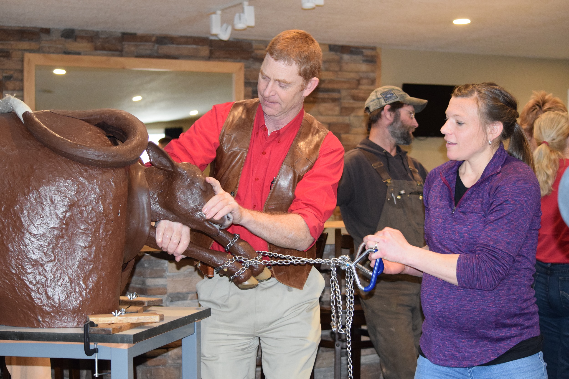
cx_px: 284
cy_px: 190
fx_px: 1304
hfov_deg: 24.6
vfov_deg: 16.5
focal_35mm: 82
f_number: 4.5
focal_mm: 55
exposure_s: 1/60
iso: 2500
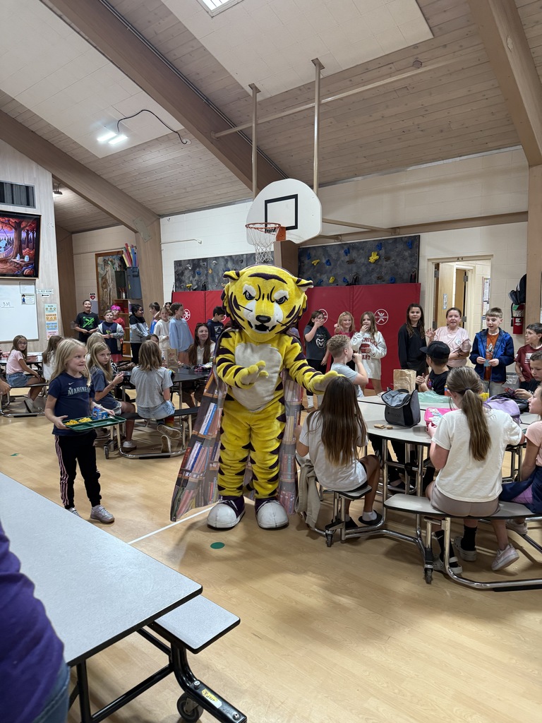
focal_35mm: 24
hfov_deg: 56.8
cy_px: 362
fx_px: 501
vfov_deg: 71.6
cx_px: 271
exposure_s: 1/121
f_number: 1.78
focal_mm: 6.76
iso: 200
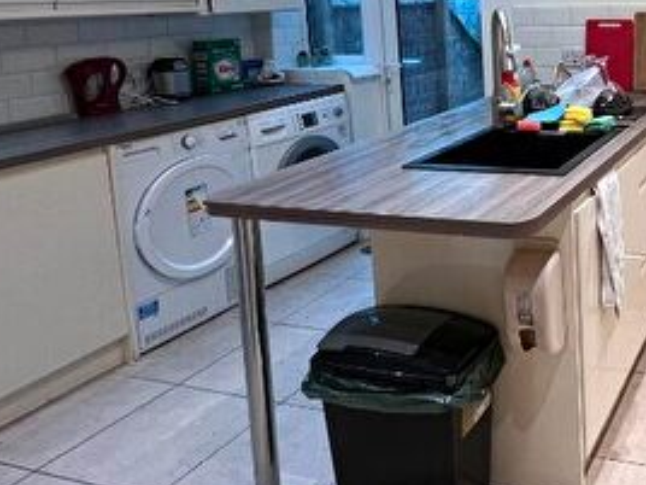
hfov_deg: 45.3
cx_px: 651
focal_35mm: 34
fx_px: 635
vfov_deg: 39.5
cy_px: 71
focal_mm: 1.57
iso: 125
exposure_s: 1/50
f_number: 1.8
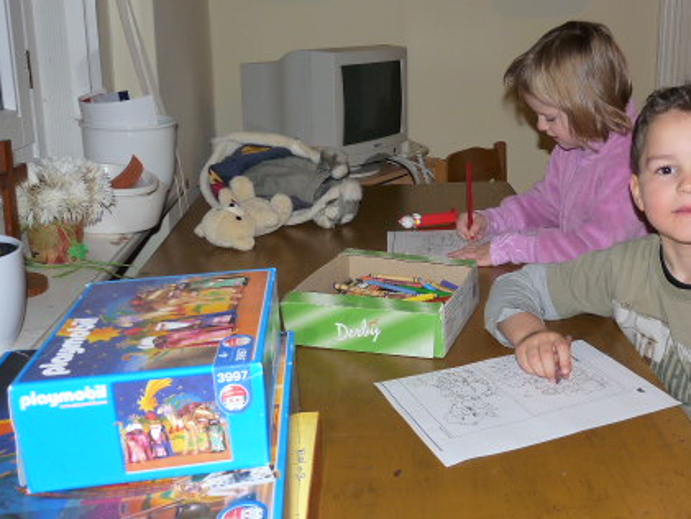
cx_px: 514
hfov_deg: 44.3
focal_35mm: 41
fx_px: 819
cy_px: 220
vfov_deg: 35.1
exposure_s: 1/30
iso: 160
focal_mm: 4.8
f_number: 2.8
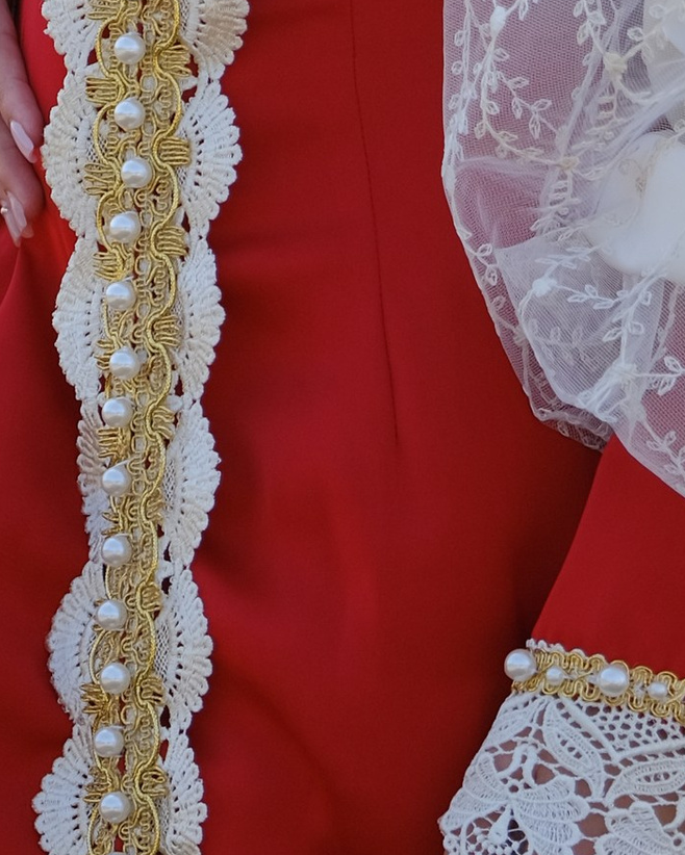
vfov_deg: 5.4
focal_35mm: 355
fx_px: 8993
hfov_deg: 4.4
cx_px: 406
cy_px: -417
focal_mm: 54.1
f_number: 2.8
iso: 160
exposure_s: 1/800
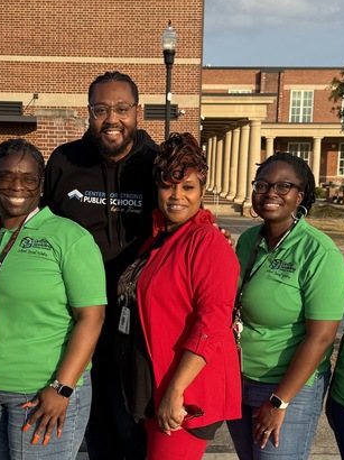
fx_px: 796
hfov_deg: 24.3
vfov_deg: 31.9
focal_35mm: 60
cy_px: 307
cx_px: 134
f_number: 1.78
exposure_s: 1/2000
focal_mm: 6.76
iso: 80
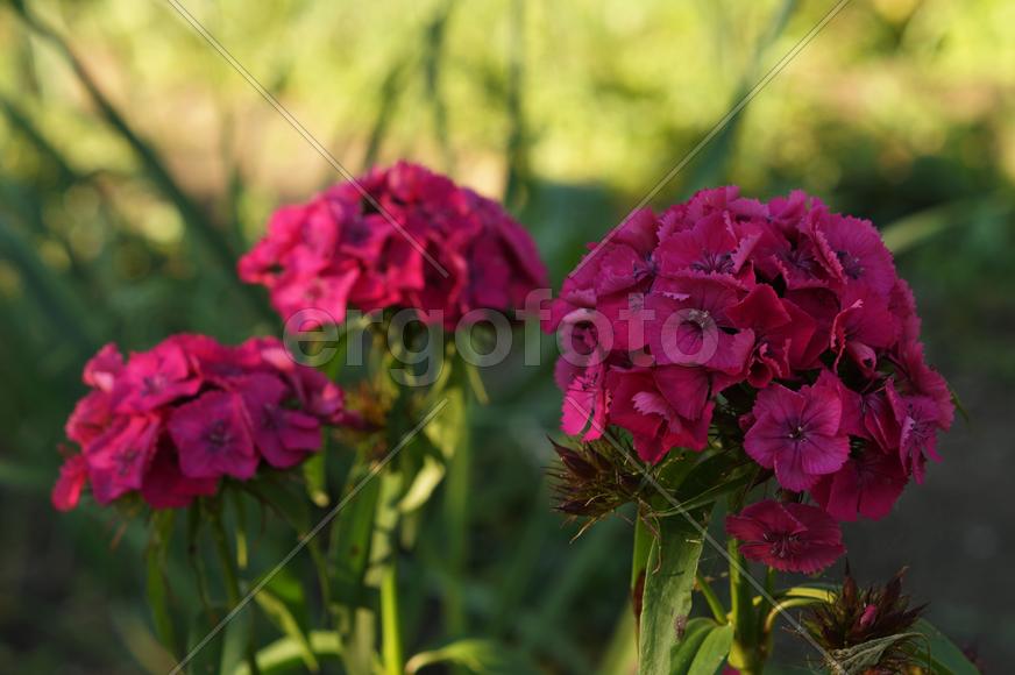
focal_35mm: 75
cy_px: 338
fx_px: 2113
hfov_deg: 27.0
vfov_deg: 18.2
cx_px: 508
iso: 200
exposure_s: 1/80
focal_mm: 50
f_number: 5.6
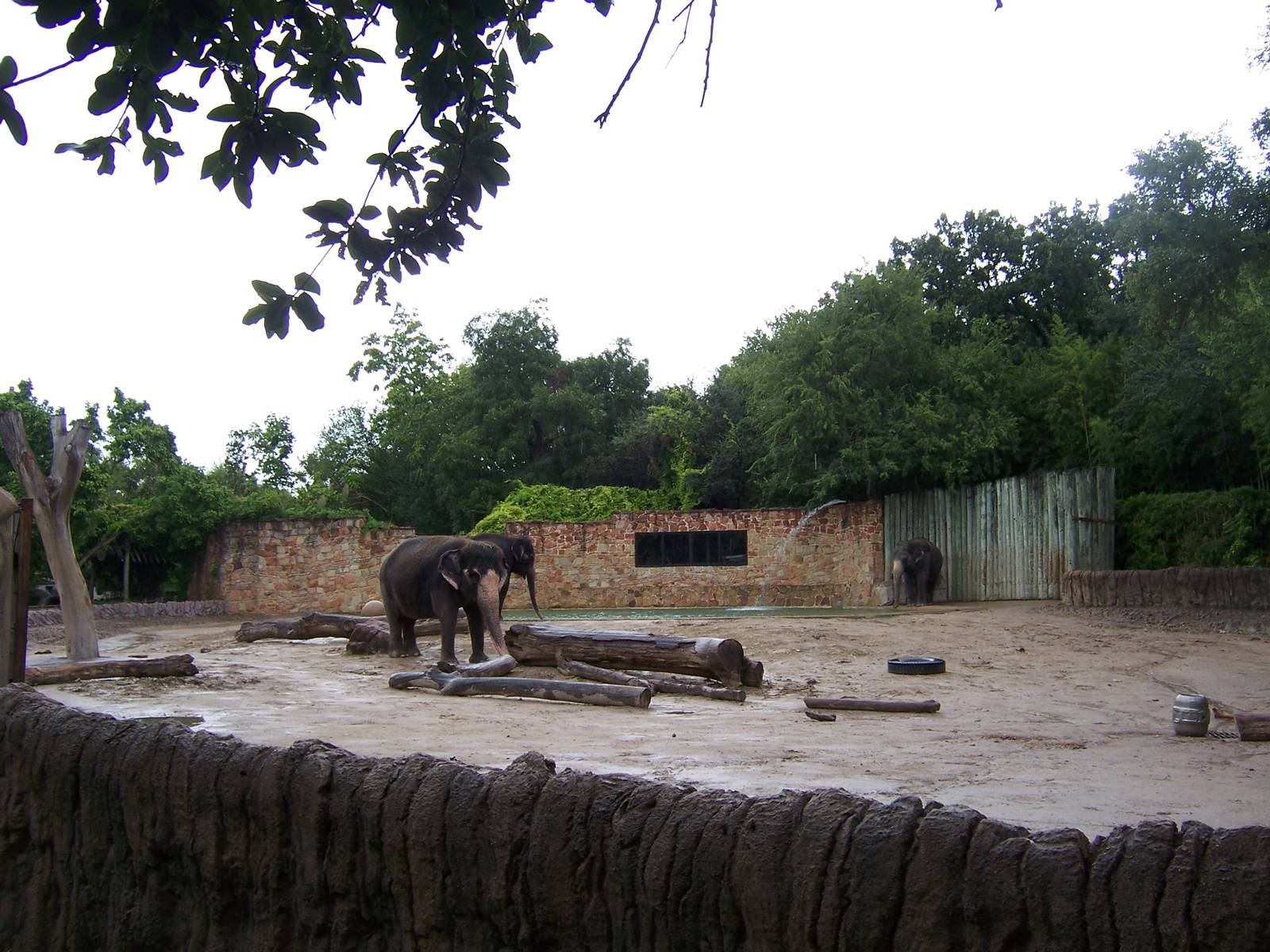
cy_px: 476
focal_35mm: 33
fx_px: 1211
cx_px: 635
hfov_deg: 55.4
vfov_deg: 42.9
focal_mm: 5.5
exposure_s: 1/180
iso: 80
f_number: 3.4
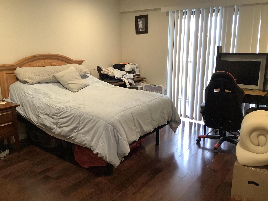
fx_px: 240
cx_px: 134
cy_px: 100
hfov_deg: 58.4
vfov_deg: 45.4
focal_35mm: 31
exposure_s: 1/60
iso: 200
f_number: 2.4
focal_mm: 3.3
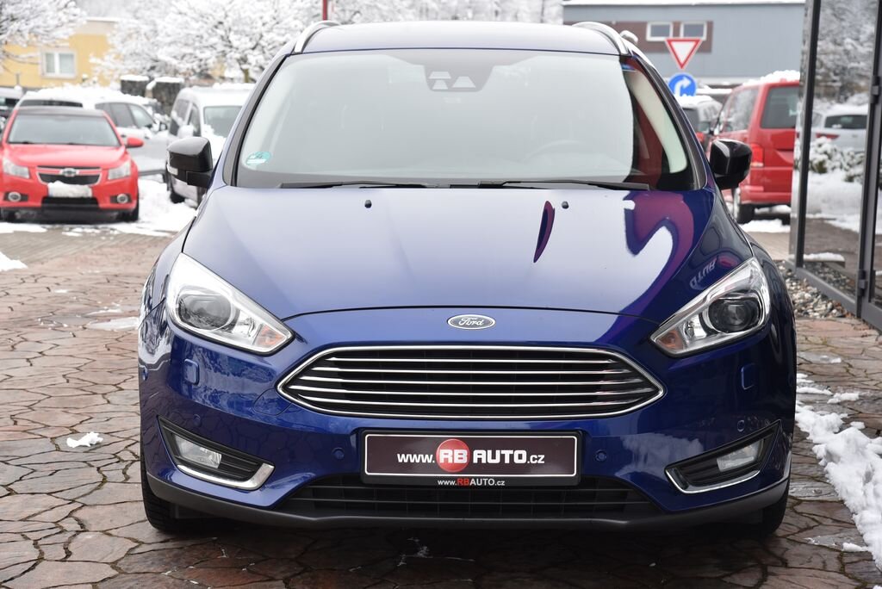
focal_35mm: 70
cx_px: 441
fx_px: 1716
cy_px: 294
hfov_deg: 28.8
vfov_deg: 19.5
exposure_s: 1/250
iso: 500
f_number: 8
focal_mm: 70
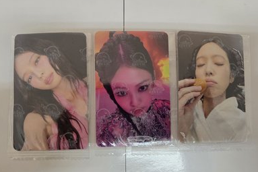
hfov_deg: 71.5
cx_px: 131
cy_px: 92
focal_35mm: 25
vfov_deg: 51.2
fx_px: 179
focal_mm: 6.3
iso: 400
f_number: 1.7
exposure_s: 1/120
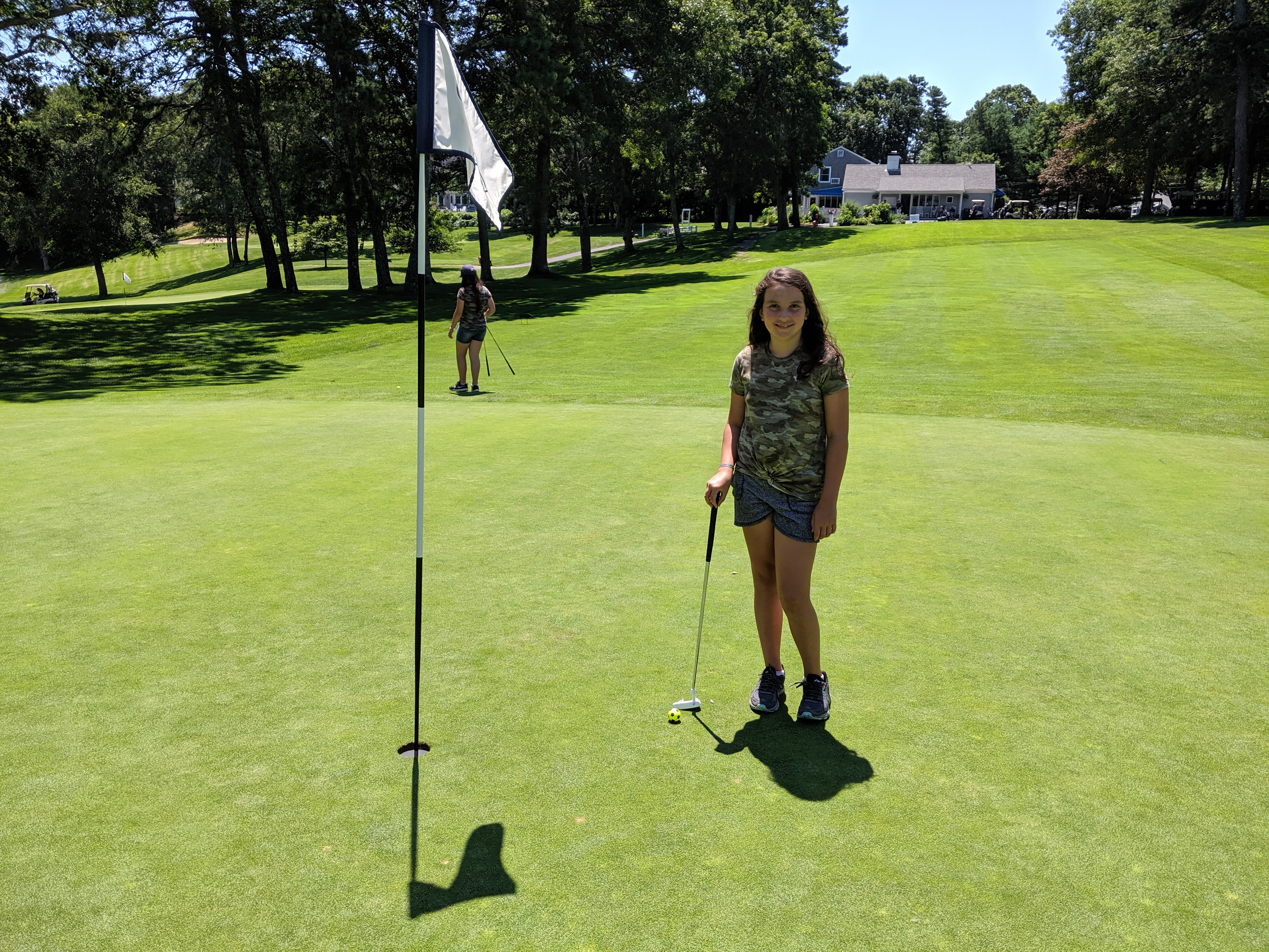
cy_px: 476
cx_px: 634
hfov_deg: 65.3
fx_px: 990
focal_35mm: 27
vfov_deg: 51.4
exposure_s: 1/2933
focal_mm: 4.44
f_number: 1.8
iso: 94
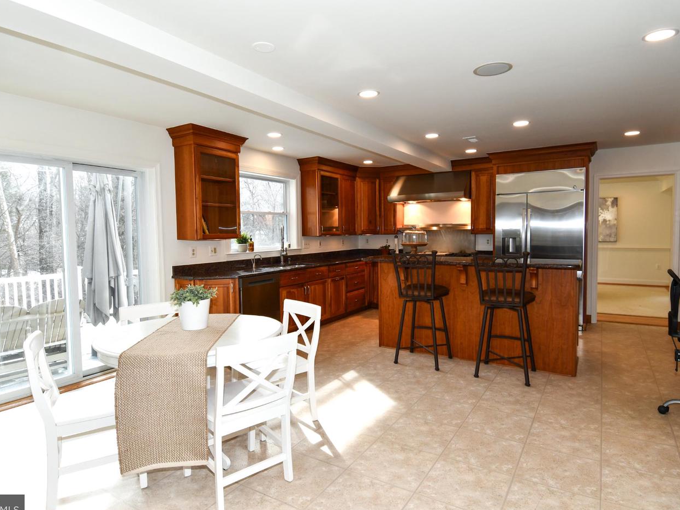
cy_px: 261
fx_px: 393
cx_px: 332
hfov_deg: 81.7
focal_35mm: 20
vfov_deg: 66.0
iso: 200
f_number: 5
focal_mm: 12
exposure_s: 1/100
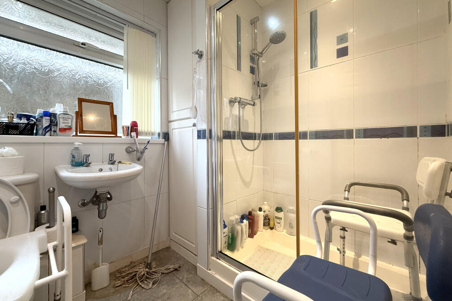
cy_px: 144
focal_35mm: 15
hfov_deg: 100.4
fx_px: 188
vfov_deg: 77.3
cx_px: 220
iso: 200
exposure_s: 1/100
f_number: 2.2
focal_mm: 2.22
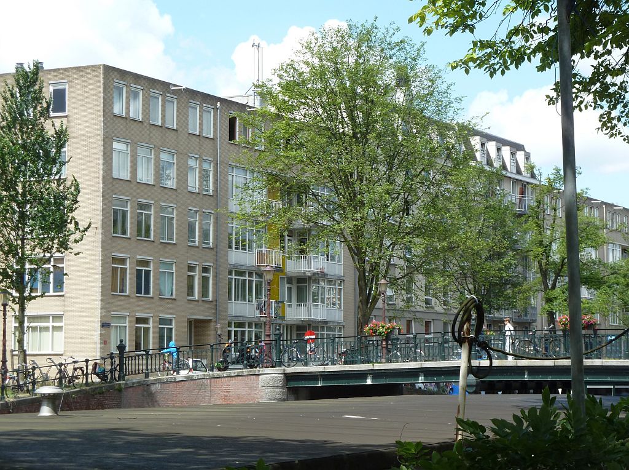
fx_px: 1632
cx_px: 314
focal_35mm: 90
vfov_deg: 16.4
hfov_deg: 21.8
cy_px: 235
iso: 80
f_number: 4.3
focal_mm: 14.7
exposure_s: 1/250
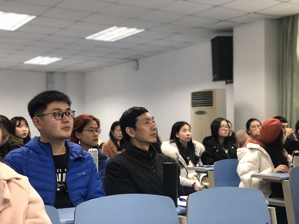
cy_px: 112
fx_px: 492
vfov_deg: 25.6
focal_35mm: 57
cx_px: 150
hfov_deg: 33.8
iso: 320
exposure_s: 1/33
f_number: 2.8
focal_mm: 6.6
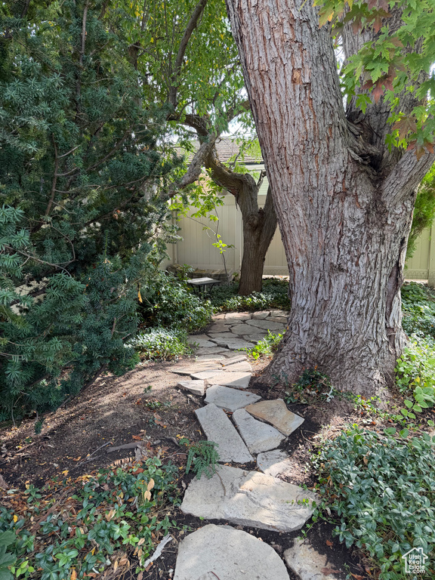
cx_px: 218
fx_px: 402
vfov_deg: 71.6
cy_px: 290
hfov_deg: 56.8
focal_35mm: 24
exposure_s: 1/199
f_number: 1.78
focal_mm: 6.76
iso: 80
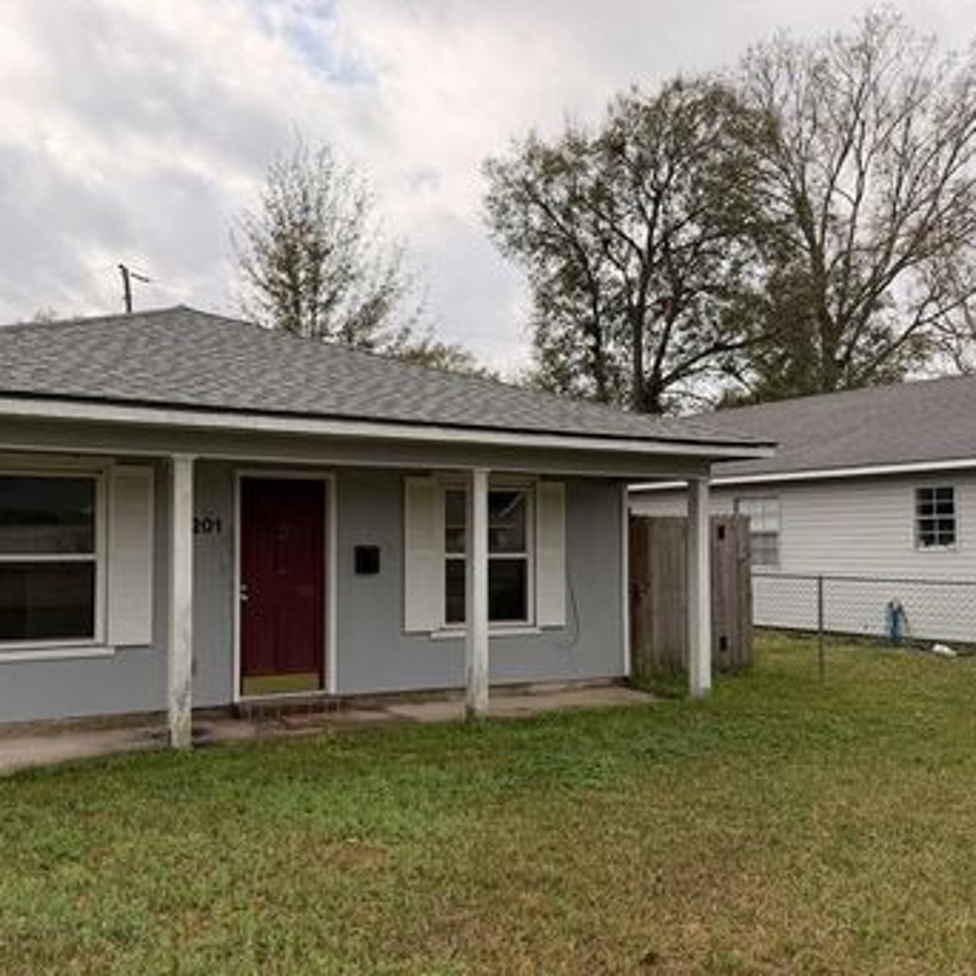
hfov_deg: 51.7
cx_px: 337
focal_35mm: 31
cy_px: 515
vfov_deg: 52.5
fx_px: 989
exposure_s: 1/7353
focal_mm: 6.76
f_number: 1.78
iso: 100
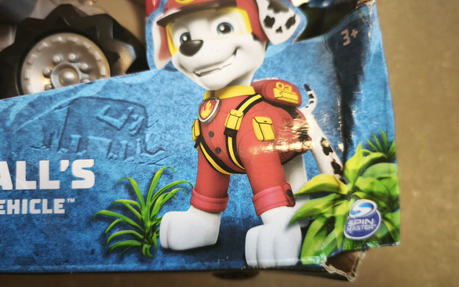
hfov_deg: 72.5
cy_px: 136
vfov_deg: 49.3
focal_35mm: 25
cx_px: 227
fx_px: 313
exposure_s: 1/50
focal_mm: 5.35
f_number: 1.7
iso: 400
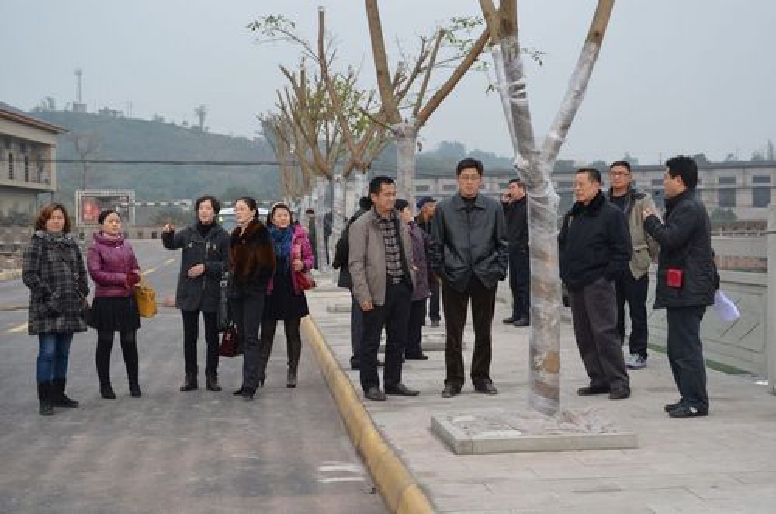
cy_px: 257
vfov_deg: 22.5
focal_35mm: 60
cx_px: 388
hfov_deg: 33.5
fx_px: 1290
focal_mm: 40
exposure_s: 1/160
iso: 200
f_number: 6.3
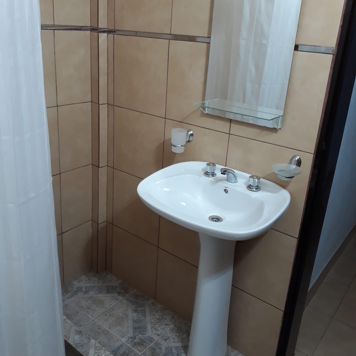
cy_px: 155
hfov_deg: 51.1
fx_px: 372
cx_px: 179
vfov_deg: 51.0
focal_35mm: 32
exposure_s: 1/20
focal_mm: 3.6
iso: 200
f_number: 1.9
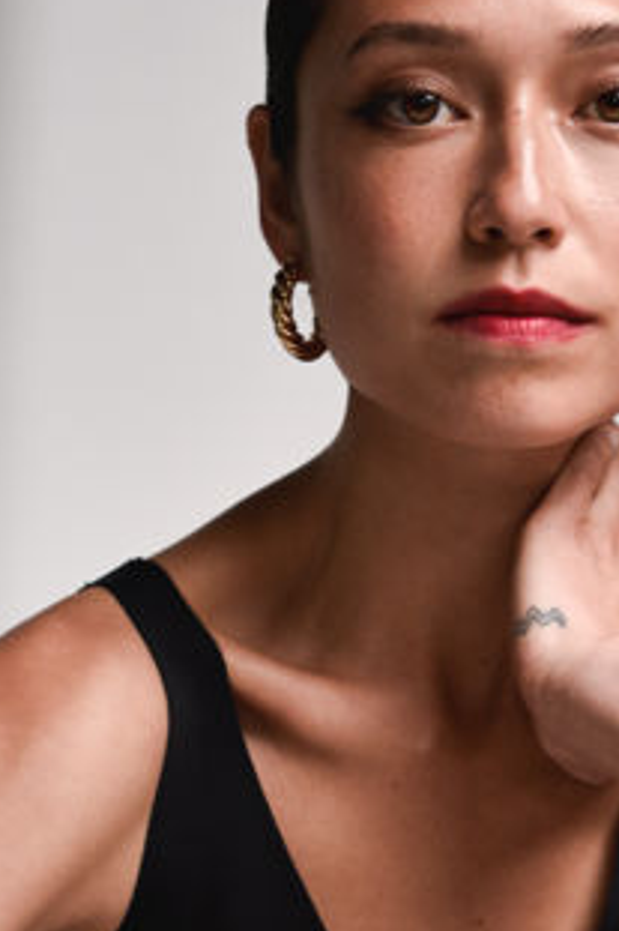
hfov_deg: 7.6
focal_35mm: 180
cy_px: 1142
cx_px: 471
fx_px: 4647
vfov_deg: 11.2
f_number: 2.8
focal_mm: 56
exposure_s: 1/250
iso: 160
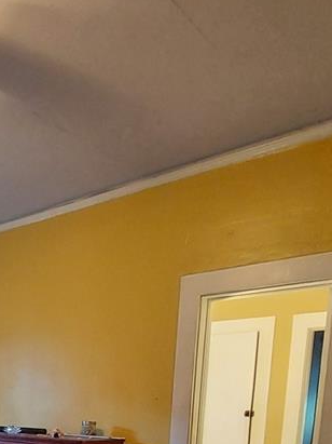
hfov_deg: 34.9
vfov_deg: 39.2
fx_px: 486
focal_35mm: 38
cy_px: 499
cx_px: 15
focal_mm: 1.74
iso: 400
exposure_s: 1/25
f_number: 2.2
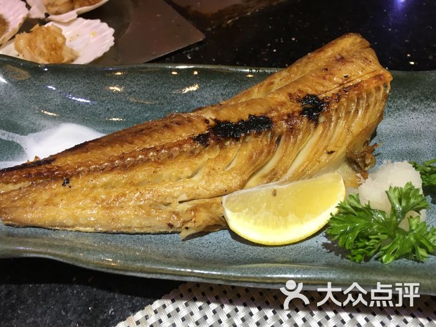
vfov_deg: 48.2
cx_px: 218
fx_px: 365
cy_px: 164
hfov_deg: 61.7
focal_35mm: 29
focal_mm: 4.15
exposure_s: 1/33
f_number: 2.2
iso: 100
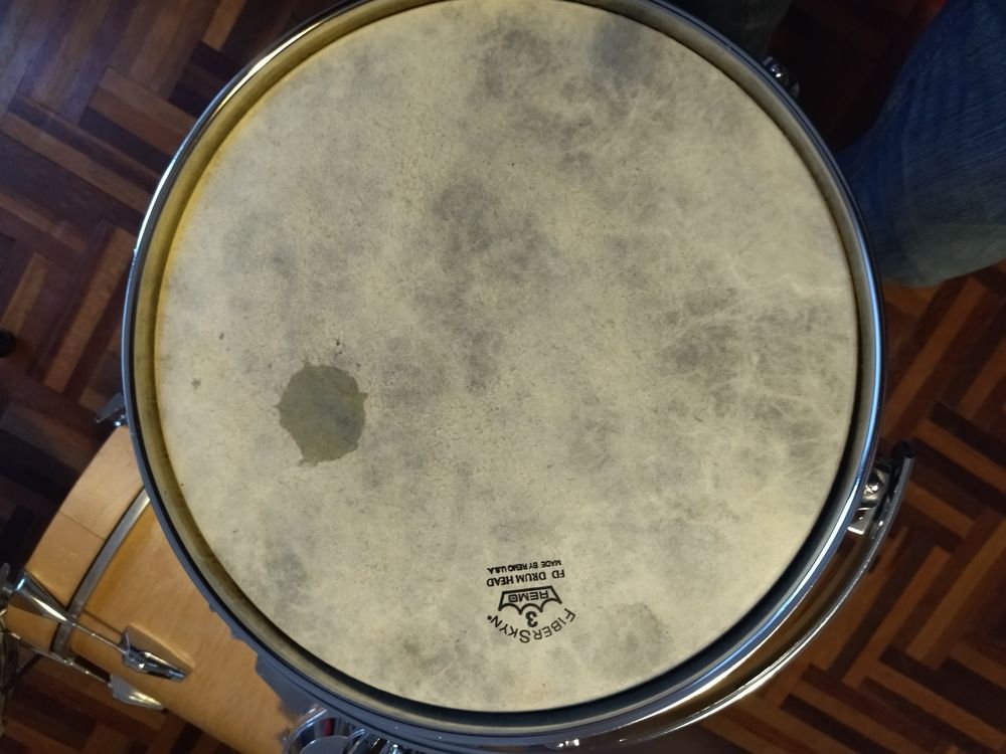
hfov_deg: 65.3
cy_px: 377
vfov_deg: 51.4
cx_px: 503
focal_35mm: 27
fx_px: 785
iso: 384
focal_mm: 4.74
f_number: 1.79
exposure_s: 1/25
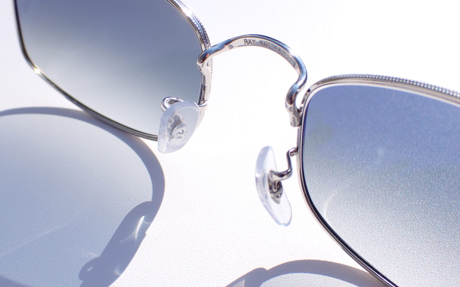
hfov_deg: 42.7
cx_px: 229
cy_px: 157
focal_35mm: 47
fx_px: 589
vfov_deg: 27.4
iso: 100
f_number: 4
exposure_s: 1/800
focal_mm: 7.84
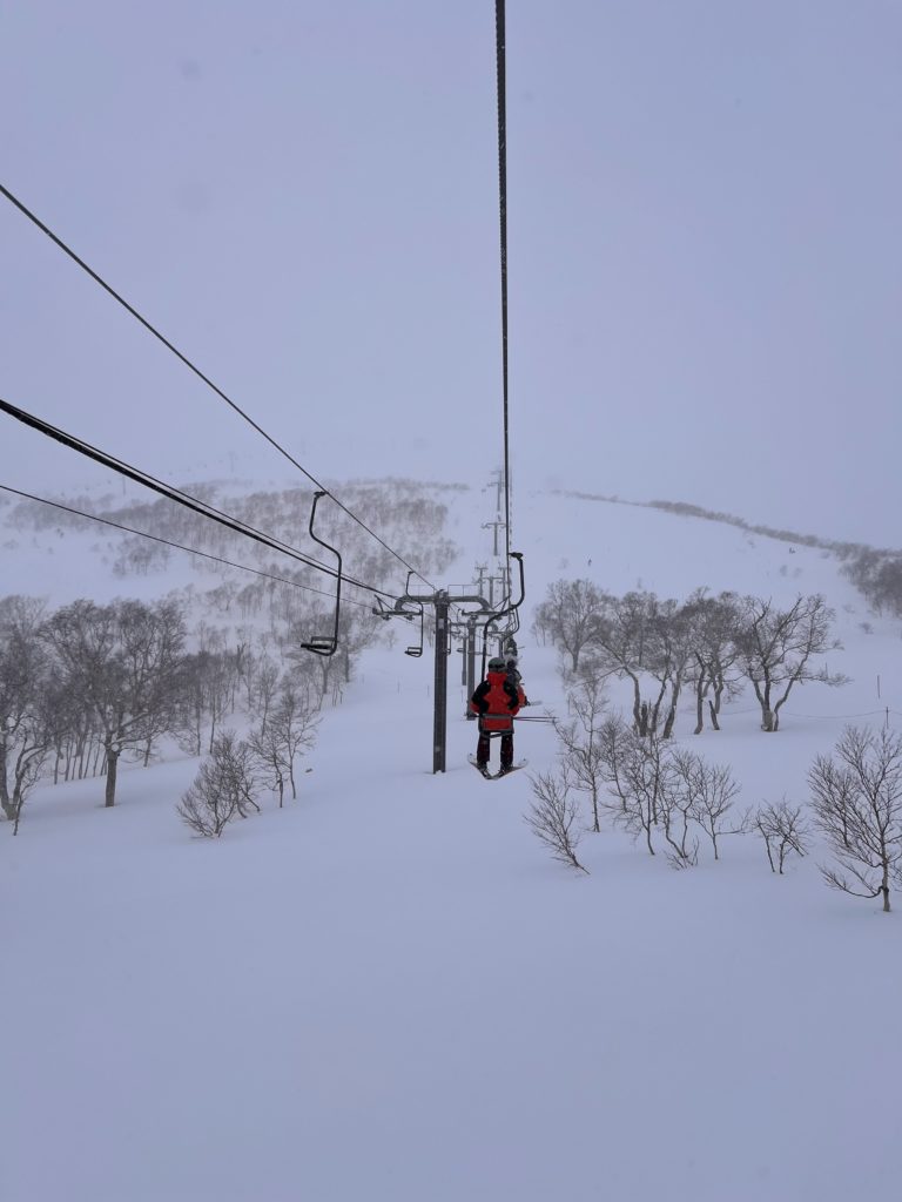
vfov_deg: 67.3
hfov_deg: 53.1
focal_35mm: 26
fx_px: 903
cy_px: 601
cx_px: 451
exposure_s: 1/6993
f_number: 1.5
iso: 50
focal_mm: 5.7
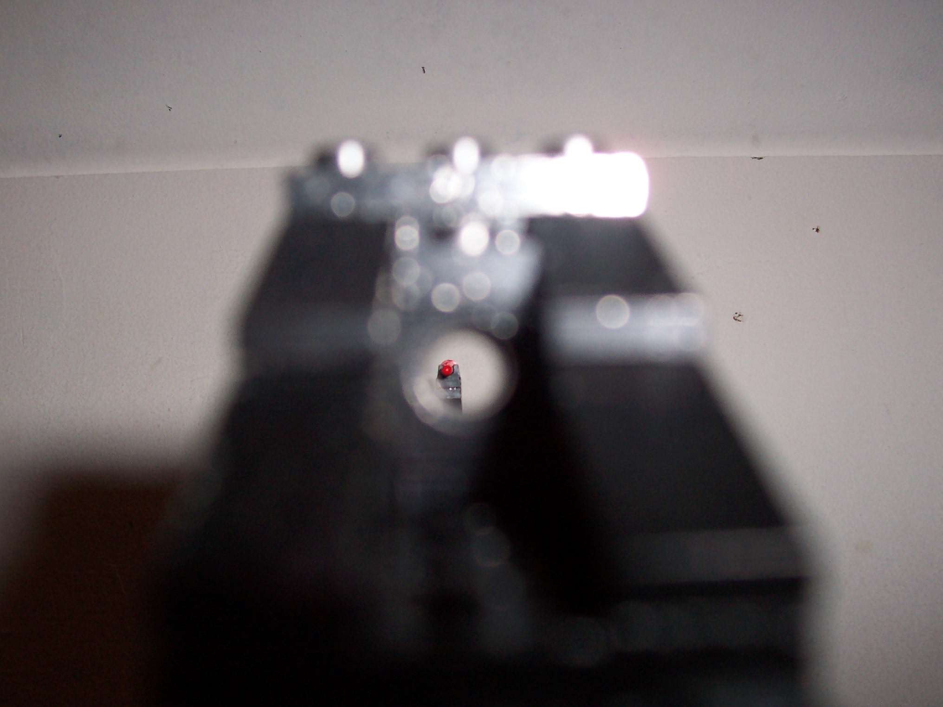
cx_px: 472
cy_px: 354
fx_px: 1008
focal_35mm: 37
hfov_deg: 50.1
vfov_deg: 38.7
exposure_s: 1/60
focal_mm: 5.6
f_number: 2.8
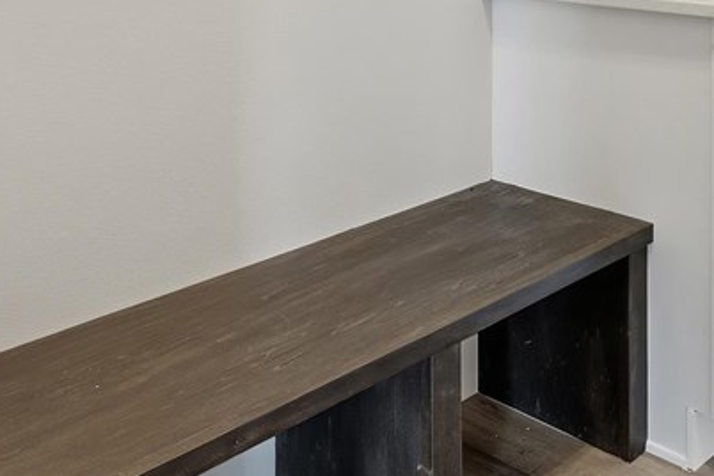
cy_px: -139
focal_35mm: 51
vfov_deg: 23.5
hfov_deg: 36.7
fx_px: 1011
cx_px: 629
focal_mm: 16
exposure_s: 1/160
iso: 250
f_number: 9
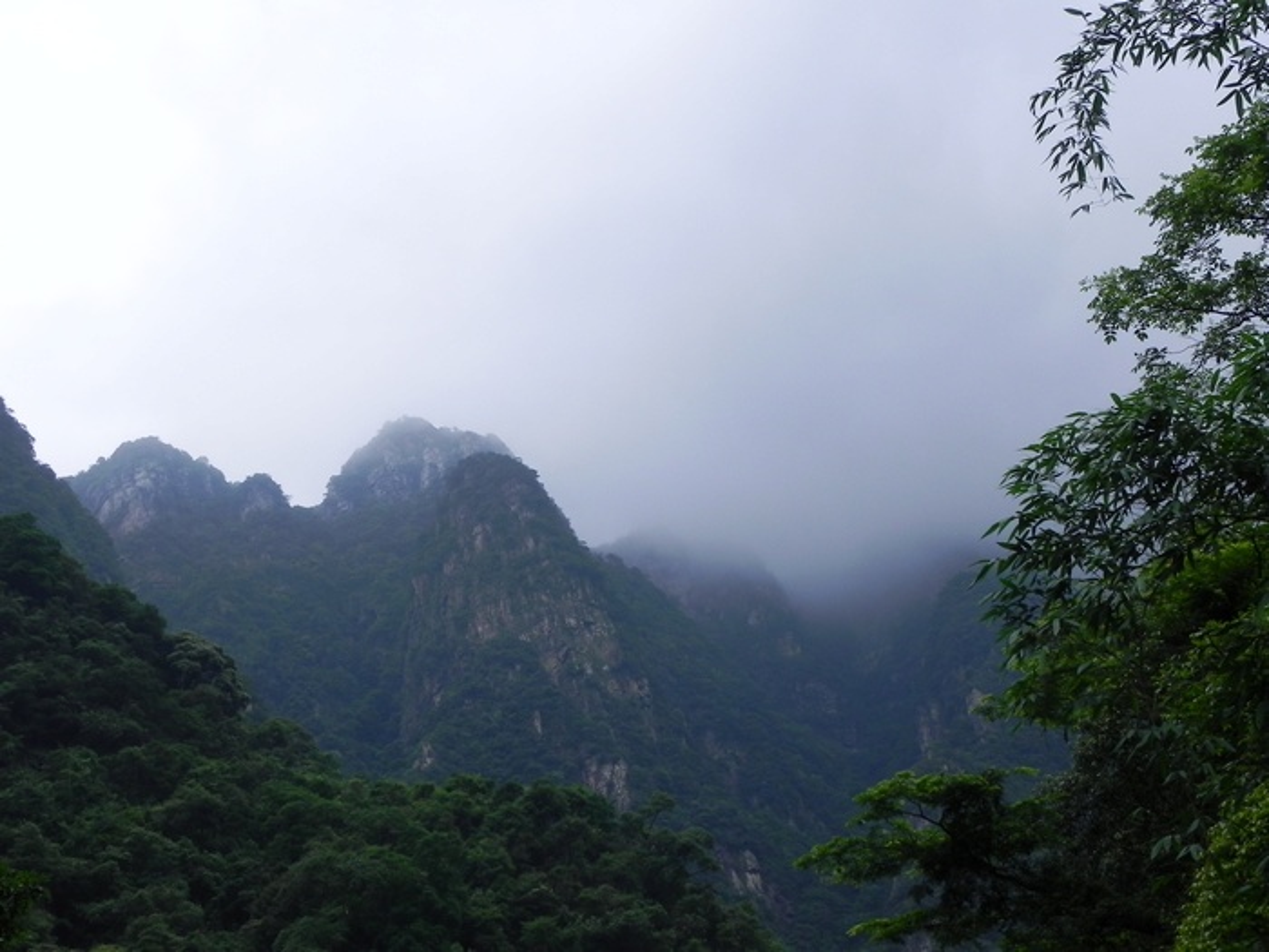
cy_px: 476
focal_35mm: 66
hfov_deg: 29.4
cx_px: 634
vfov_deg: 22.3
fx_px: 2420
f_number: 6.3
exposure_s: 1/318
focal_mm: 11.8
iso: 160
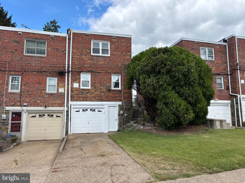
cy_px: 92
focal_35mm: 26
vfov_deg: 53.1
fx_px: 184
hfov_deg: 67.3
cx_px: 122
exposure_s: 1/1543
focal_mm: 5.96
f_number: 1.6
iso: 50
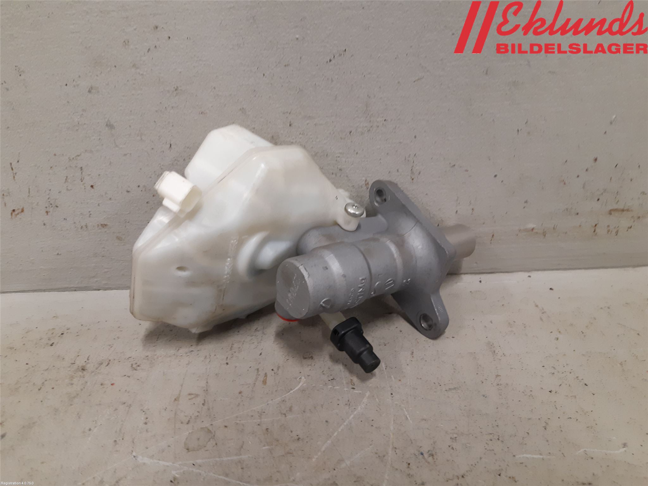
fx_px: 487
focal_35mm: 26
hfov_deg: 67.3
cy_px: 243
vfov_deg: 53.1
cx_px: 324
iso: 160
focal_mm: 3.93
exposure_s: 1/50
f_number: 1.7
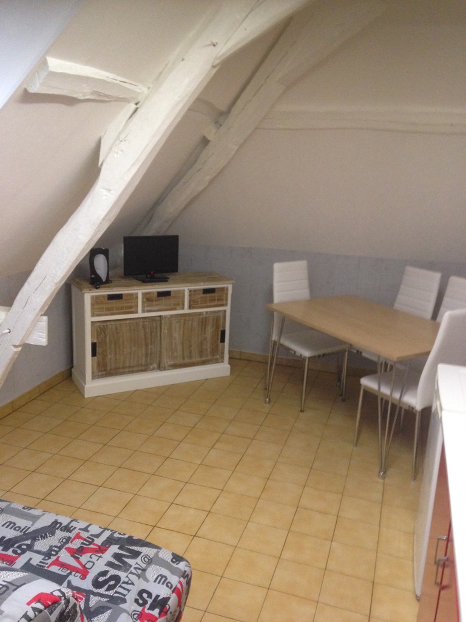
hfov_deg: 42.9
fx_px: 592
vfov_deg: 55.4
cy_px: 311
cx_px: 233
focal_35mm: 33
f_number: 2.4
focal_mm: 4.12
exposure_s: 1/20
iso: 200
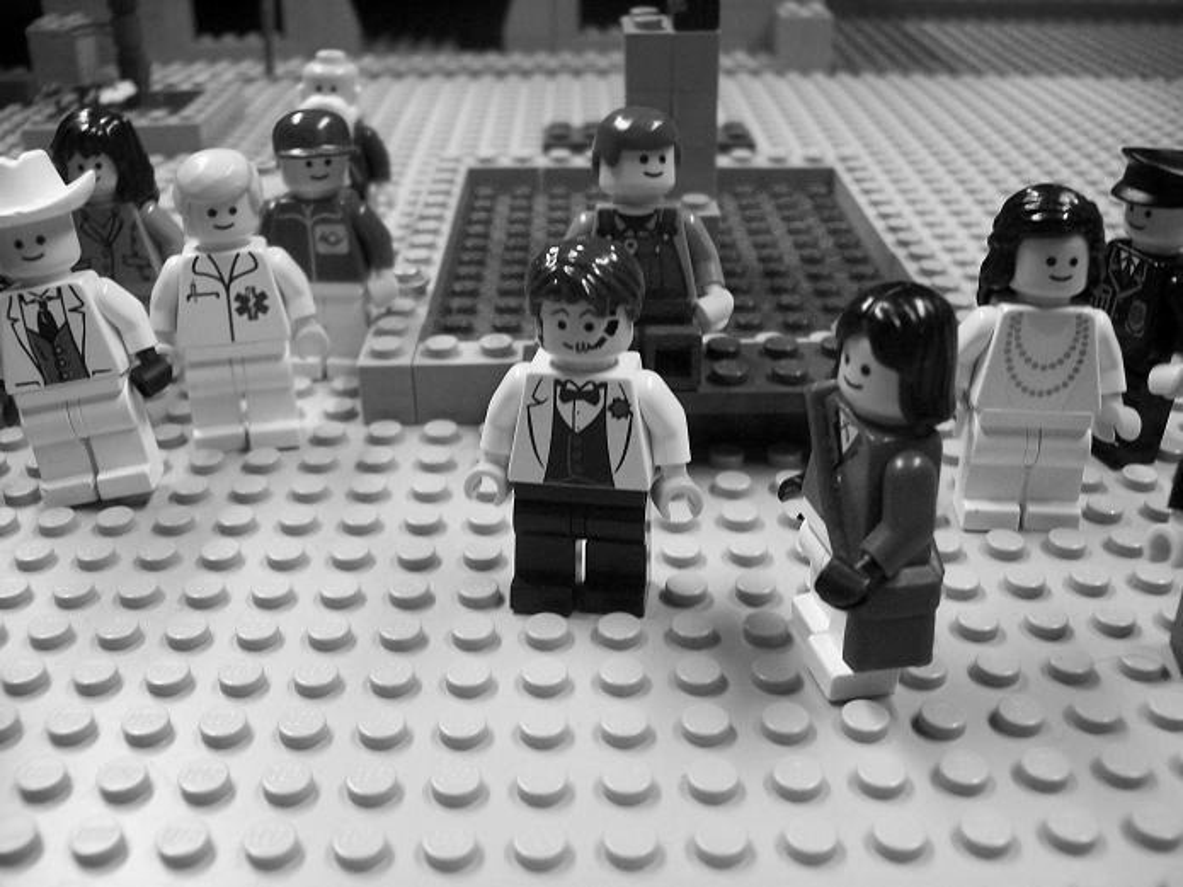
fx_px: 1230
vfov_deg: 39.6
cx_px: 592
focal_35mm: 36
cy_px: 444
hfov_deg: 51.4
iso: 160
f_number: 2.7
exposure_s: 1/40
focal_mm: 6
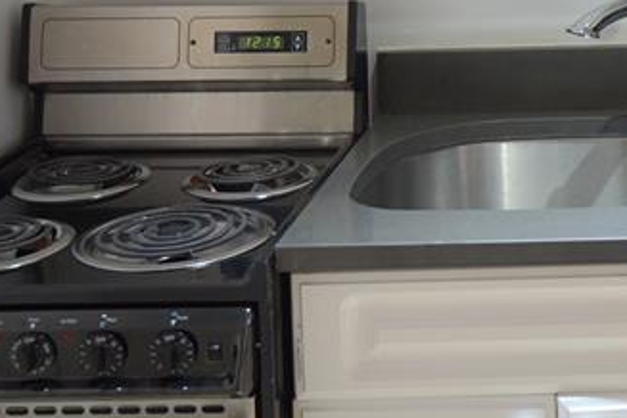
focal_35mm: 69
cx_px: 589
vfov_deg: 18.6
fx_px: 1198
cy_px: -100
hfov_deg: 28.0
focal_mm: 13
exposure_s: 1/4
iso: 250
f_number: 8
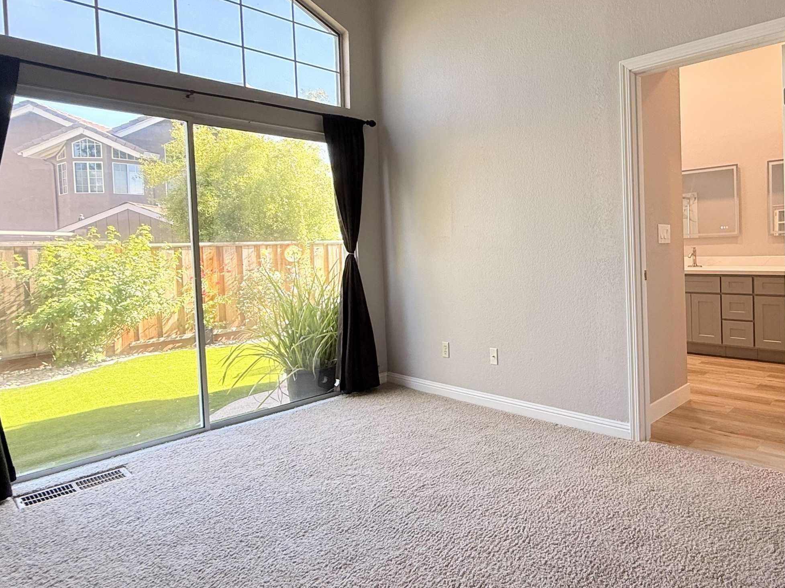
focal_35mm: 22
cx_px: 597
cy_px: 255
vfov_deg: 60.9
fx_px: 499
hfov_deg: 70.7
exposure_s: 1/120
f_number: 2.2
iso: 125
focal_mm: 2.22
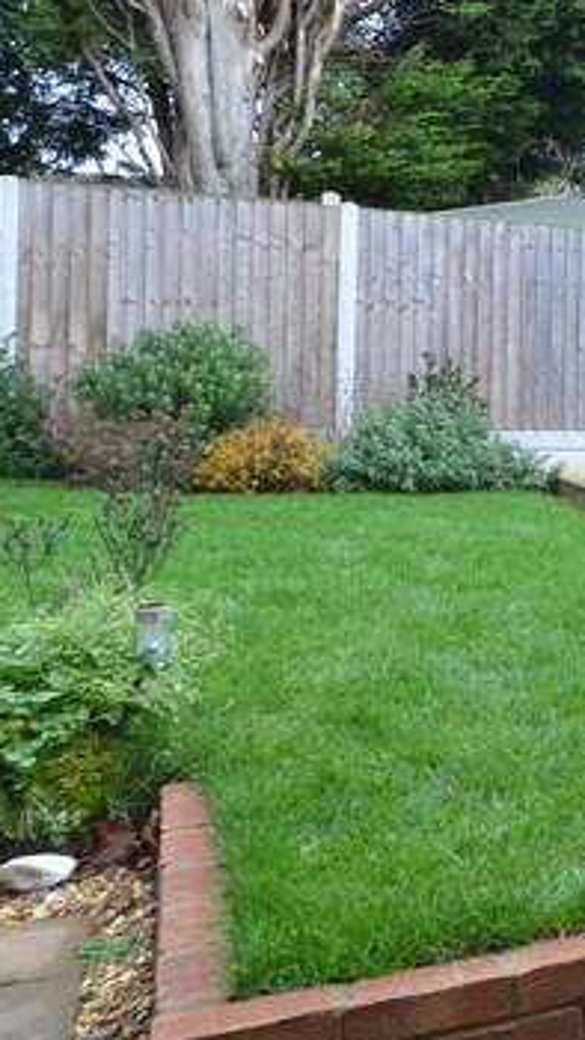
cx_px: 1128
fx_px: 1268
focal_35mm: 46
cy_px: 364
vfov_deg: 44.1
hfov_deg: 18.5
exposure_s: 1/100
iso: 400
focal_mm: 10
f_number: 5
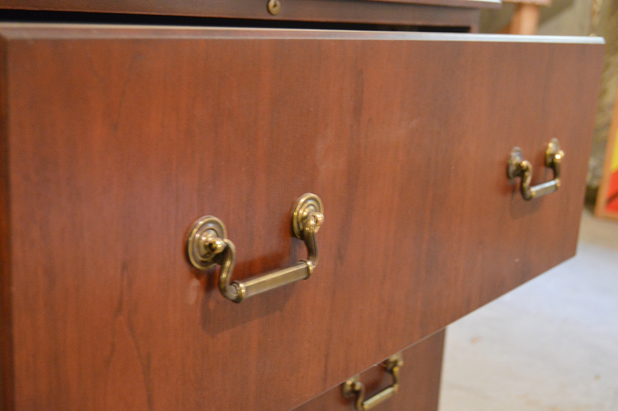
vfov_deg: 28.0
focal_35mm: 48
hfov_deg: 41.1
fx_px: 823
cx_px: 309
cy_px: 206
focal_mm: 32
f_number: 4.5
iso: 3200
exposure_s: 1/10
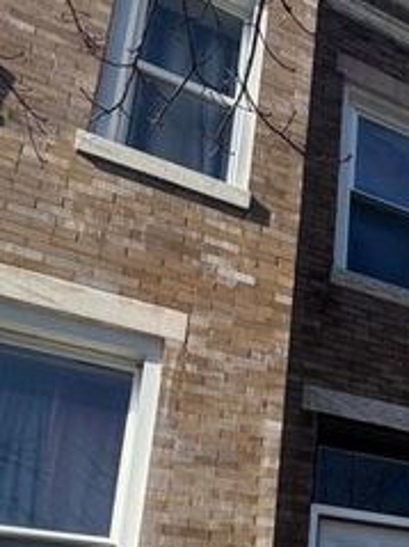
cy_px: 610
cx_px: 516
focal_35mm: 39
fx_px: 615
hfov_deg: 30.1
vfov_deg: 38.9
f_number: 2.2
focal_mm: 2.22
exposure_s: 1/1346
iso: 50
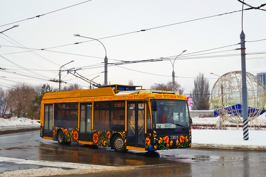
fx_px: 303
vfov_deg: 32.6
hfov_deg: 47.4
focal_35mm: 41
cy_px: 88
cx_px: 133
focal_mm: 15.1
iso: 125
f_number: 6.3
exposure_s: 1/500
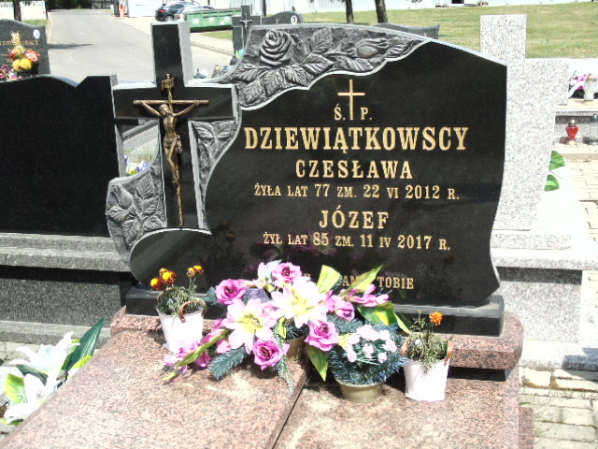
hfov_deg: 41.2
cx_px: 299
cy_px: 224
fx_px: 795
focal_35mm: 46
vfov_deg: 31.5
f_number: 4.1
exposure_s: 1/500
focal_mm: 8.2
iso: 80
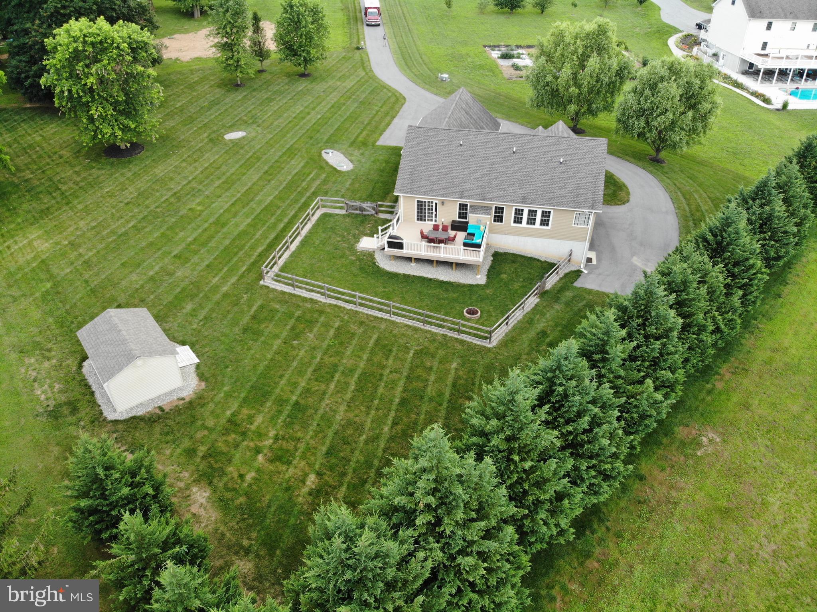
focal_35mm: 24
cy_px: 306
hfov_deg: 71.6
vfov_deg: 56.8
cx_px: 408
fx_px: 566
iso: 105
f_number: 2.8
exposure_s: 1/75.3
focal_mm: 4.5
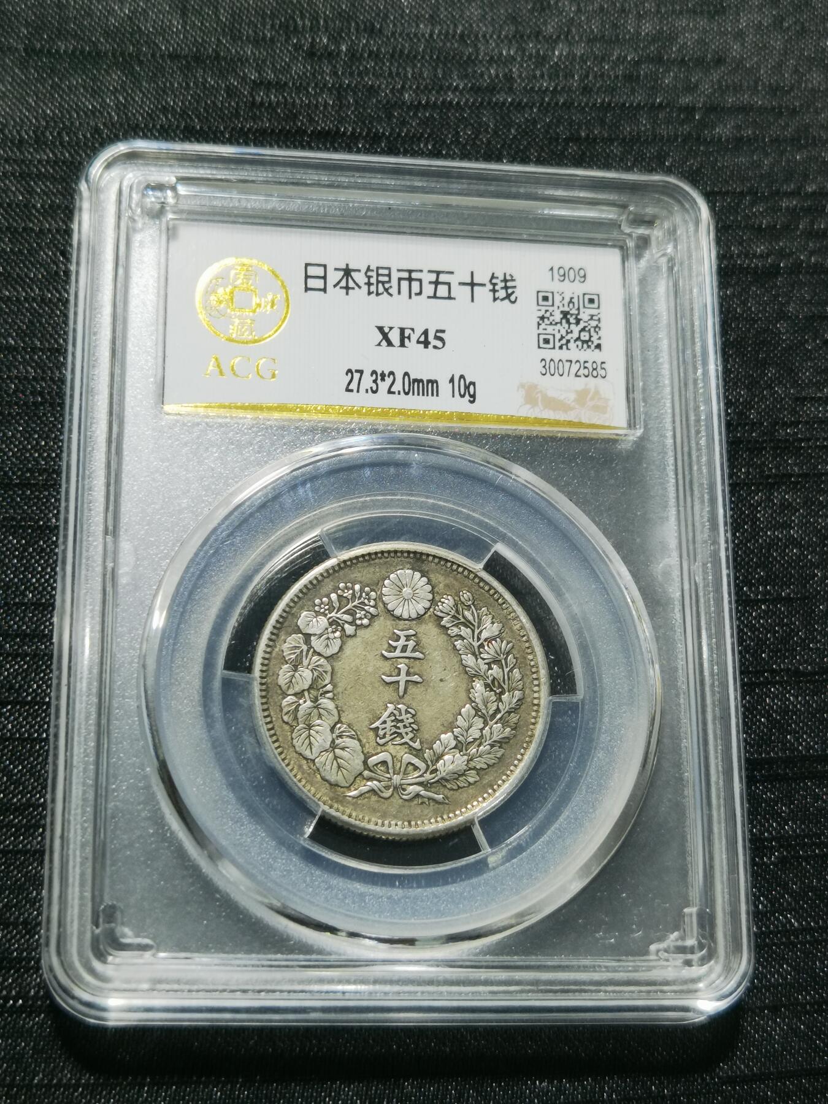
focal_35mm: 55
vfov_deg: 34.9
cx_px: 414
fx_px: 1754
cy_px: 552
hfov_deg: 26.6
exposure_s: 1/100
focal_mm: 6.67
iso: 100
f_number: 1.9
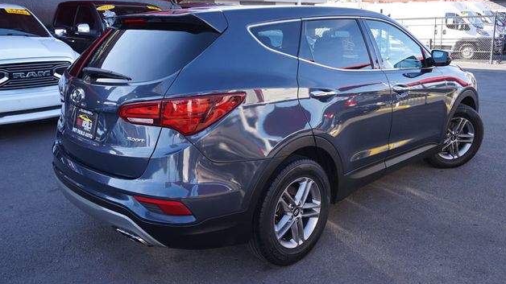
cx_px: 257
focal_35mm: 32
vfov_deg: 36.7
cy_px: 135
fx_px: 429
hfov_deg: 61.0
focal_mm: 20
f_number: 5
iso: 100
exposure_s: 1/80
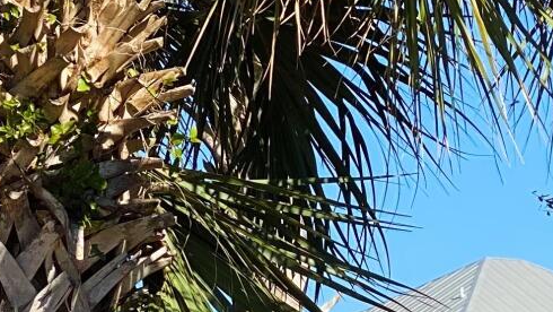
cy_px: 233
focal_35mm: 231
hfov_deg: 9.3
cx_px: 360
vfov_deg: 5.3
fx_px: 3388
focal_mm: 6
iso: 20
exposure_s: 1/999
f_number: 2
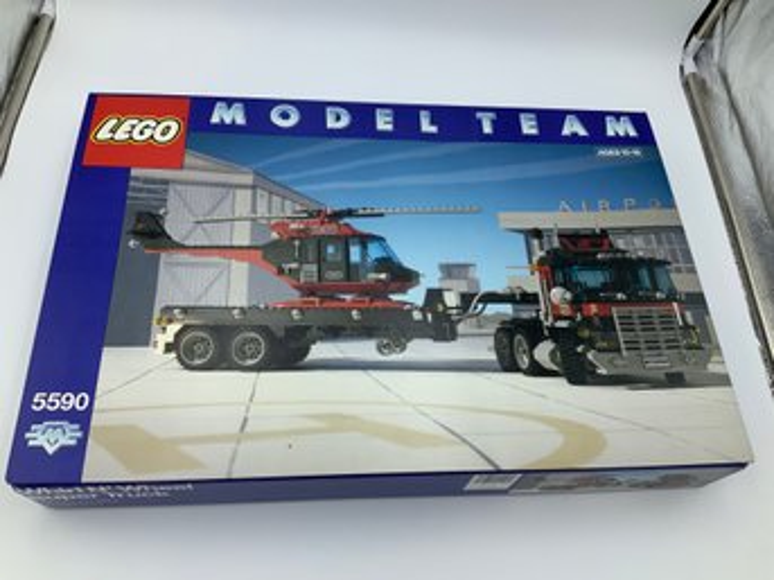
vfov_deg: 48.2
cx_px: 387
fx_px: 648
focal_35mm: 29
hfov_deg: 61.7
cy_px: 290
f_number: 1.8
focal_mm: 3
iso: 16
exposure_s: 1/344
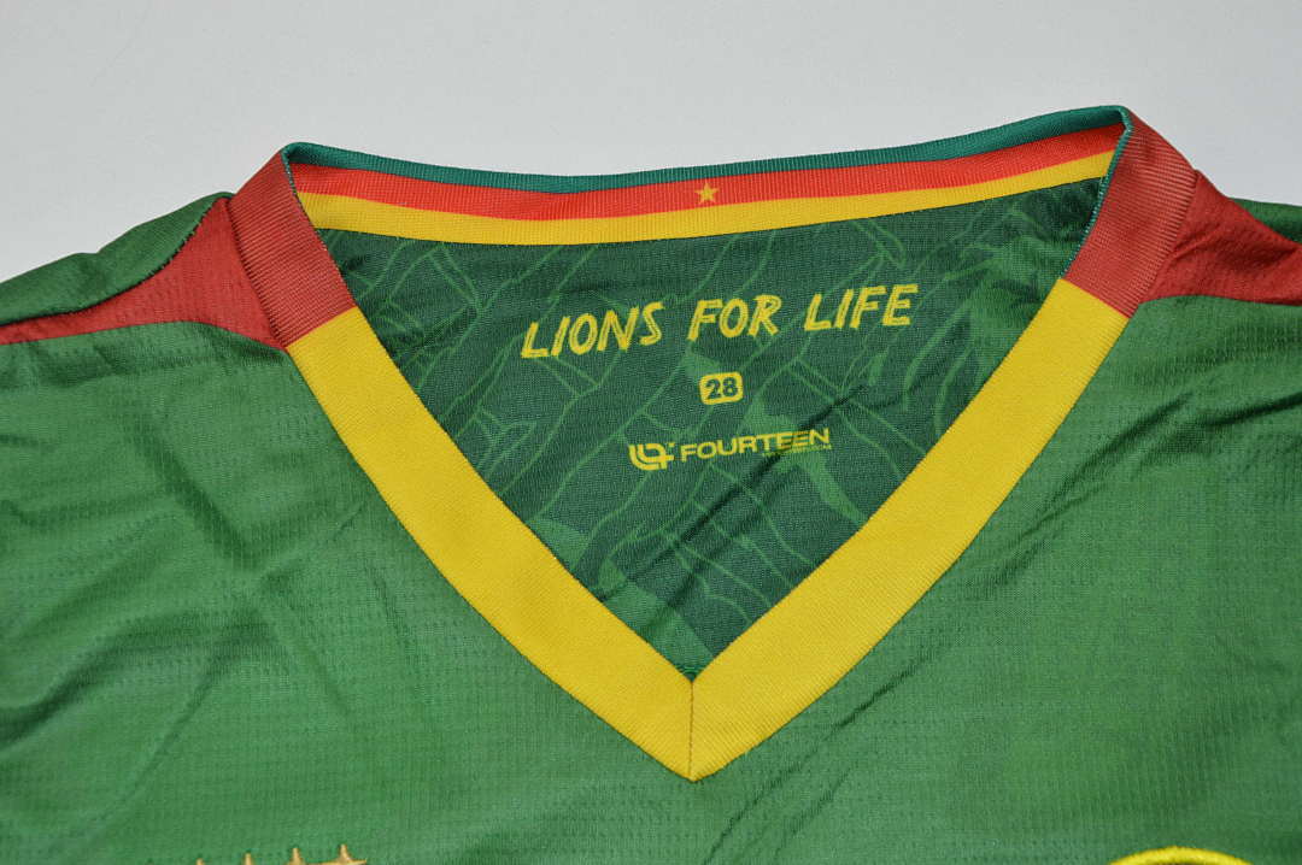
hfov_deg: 21.9
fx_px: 3360
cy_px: 432
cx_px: 651
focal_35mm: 93
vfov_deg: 14.7
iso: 400
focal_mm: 62
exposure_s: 1/200
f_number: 9
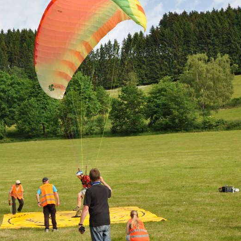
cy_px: 122
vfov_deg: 23.4
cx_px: 64
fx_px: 583
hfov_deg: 23.2
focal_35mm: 74
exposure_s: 1/250
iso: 200
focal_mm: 38
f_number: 8
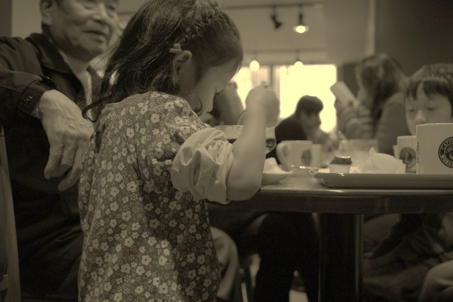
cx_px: 226
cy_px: 151
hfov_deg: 47.4
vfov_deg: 32.6
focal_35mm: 41
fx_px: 516
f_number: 2.8
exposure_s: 1/20
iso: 200
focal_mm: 24.2
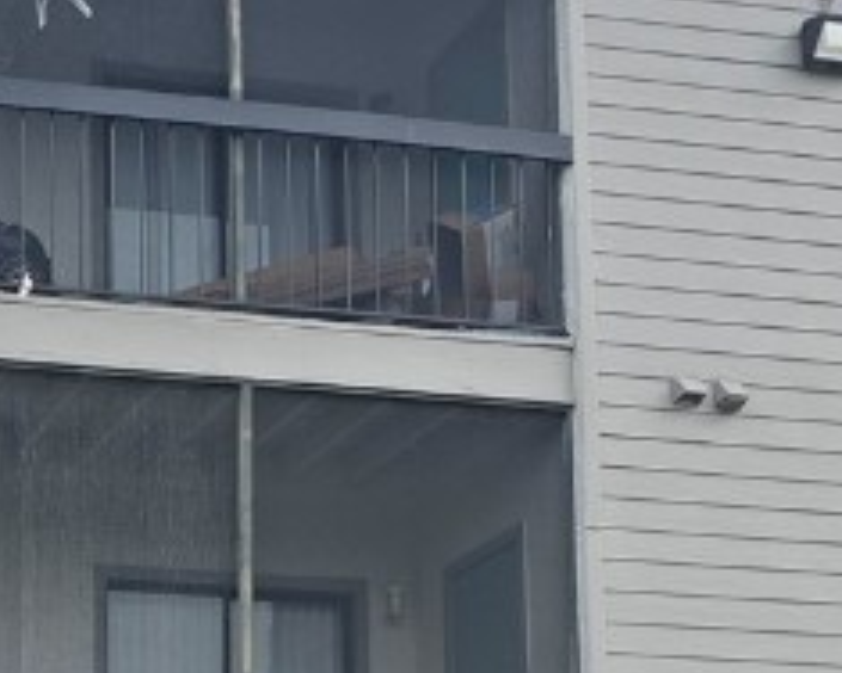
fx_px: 2442
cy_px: 913
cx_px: -186
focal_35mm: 98
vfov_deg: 14.9
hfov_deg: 18.5
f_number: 1.7
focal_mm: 6.3
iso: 80
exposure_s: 1/3246
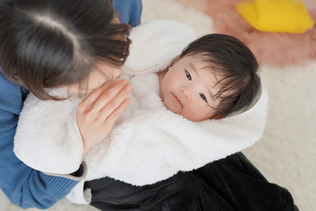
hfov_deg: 39.6
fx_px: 439
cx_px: 158
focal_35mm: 50
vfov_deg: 27.0
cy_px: 106
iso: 100
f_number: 3.2
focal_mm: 50
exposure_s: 1/160
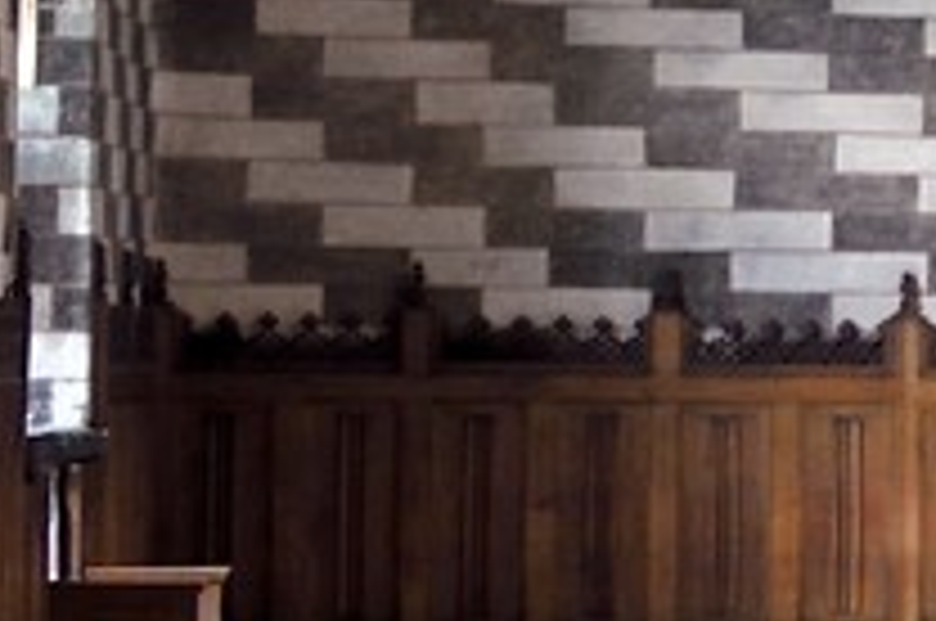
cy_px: 288
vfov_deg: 7.4
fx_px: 4803
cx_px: 3420
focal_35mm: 185
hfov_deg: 8.1
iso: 800
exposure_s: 1/15
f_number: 4.5
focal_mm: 24
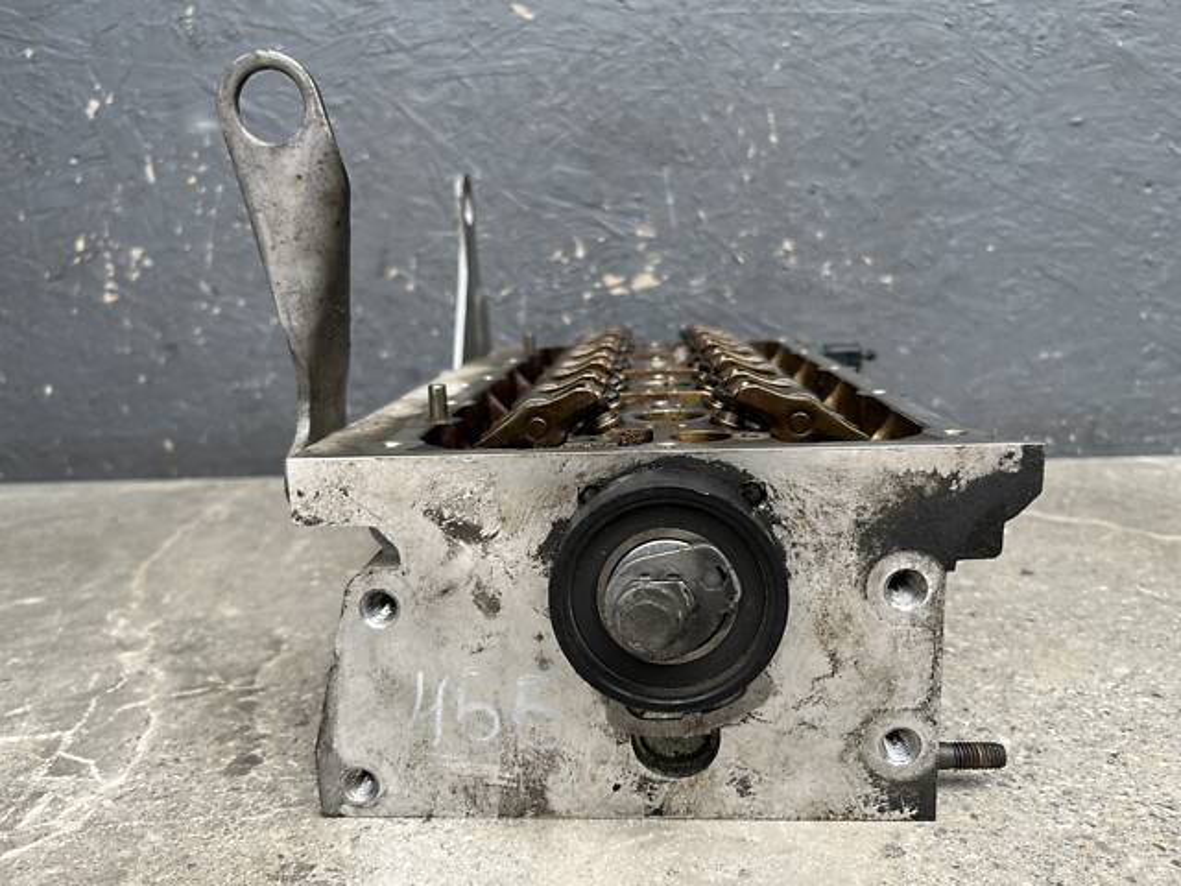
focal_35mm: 26
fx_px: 887
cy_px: 443
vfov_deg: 53.1
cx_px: 590
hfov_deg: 67.3
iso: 40
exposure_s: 1/172
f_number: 1.6
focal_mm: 5.1
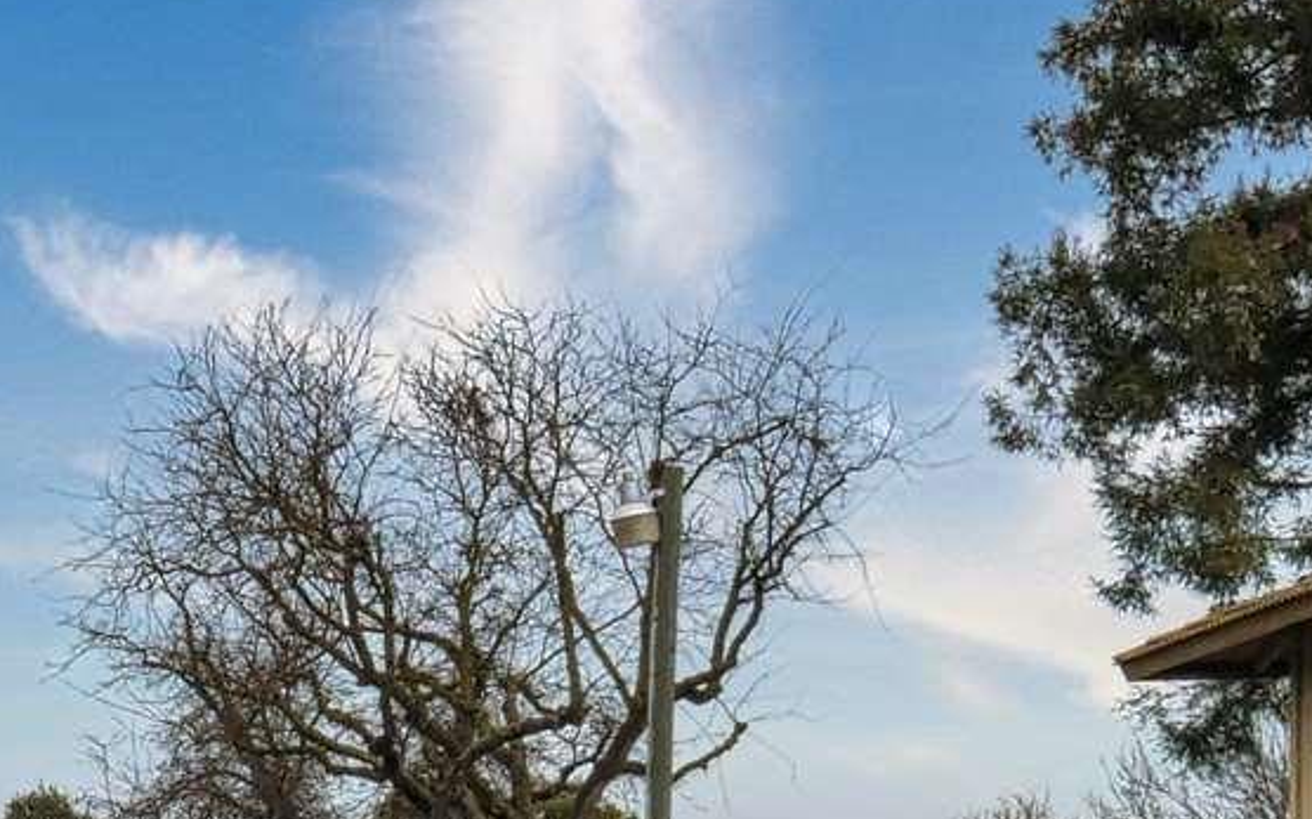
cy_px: 1100
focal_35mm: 82
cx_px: -172
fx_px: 2931
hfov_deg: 23.5
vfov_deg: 15.1
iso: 125
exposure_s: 1/125
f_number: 11
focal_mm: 7
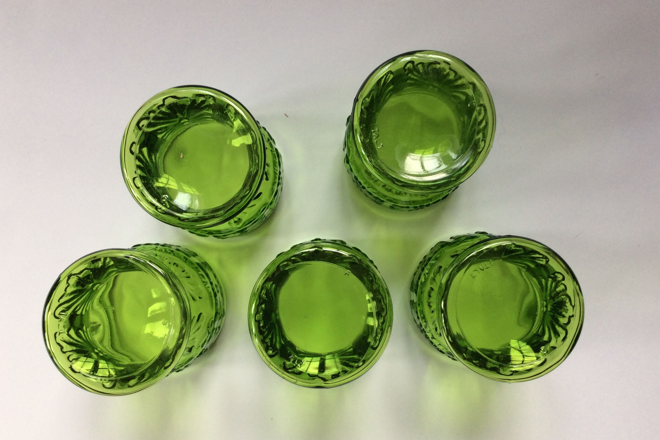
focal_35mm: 34
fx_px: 623
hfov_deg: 55.8
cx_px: 333
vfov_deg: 38.9
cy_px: 226
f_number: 2.4
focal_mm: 3.3
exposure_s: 1/25
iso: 40
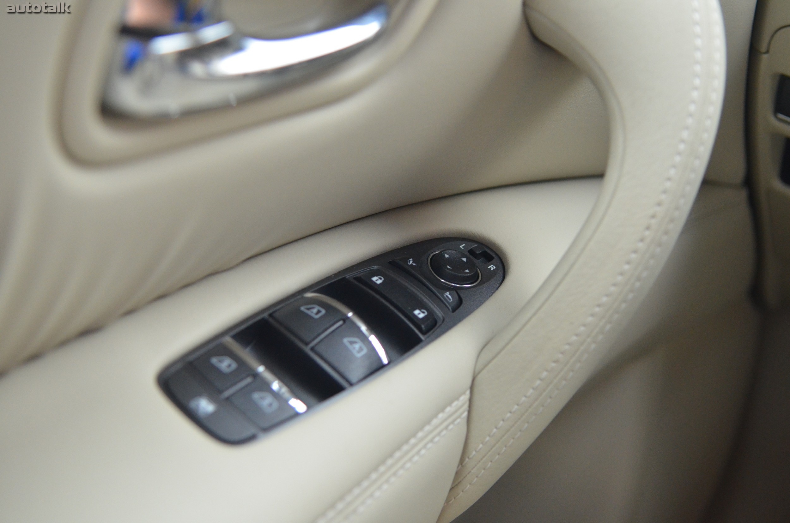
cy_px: 262
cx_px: 395
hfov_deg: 42.4
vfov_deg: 28.8
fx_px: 1018
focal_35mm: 46
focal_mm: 31
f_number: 2.8
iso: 1600
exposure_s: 1/160
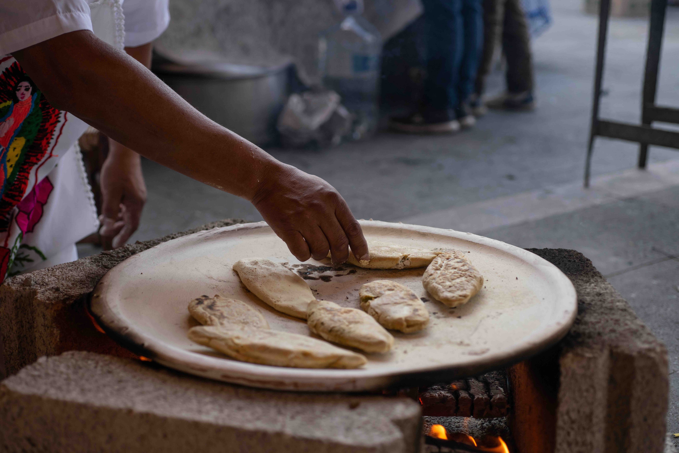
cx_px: 340
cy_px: 226
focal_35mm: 60
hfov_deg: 33.4
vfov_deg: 22.6
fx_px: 1132
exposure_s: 1/1000
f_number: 3.5
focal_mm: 60
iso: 500
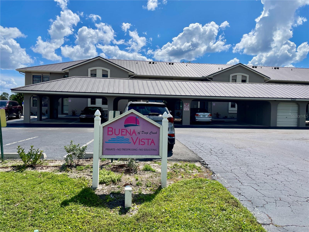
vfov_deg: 53.1
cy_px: 116
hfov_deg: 67.3
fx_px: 232
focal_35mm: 26
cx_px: 154
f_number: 1.6
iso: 32
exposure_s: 1/6494
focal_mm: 4.2
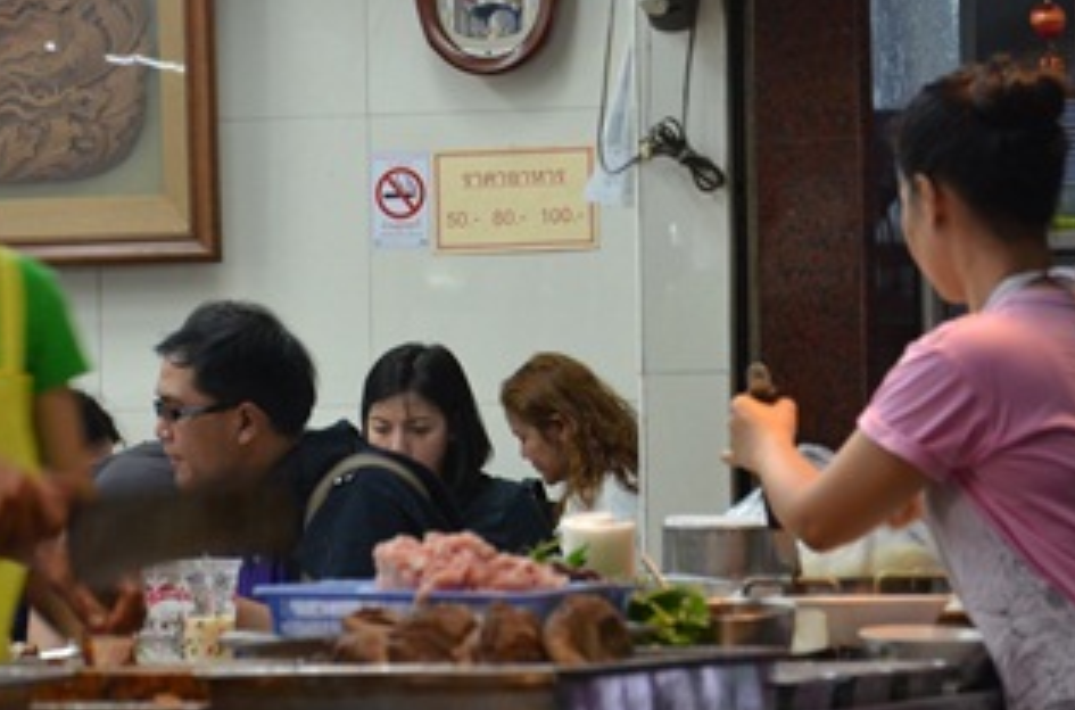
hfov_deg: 10.3
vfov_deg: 6.8
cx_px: 430
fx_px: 5954
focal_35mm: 200
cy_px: 312
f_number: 5.3
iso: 640
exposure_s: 1/30
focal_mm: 70
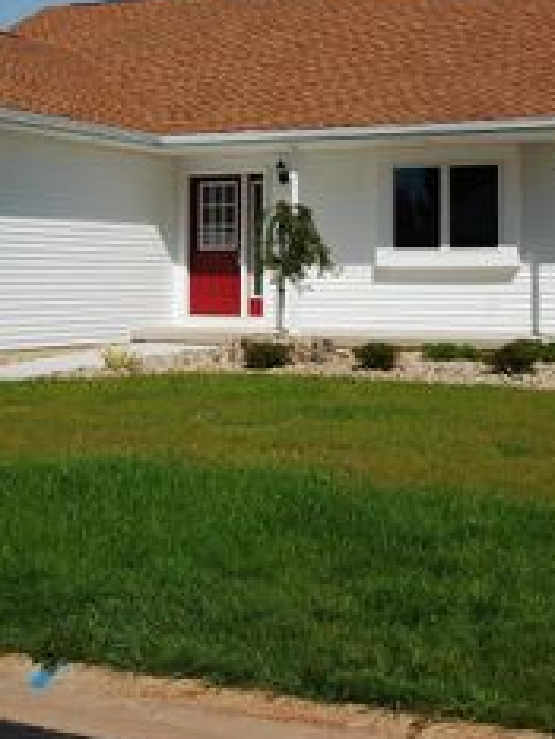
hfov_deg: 21.6
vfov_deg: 28.3
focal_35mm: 68
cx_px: 203
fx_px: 1452
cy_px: 235
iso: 200
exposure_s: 1/500
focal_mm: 22
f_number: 11
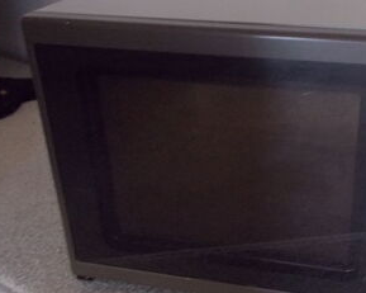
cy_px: 137
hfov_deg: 38.6
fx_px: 509
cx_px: 270
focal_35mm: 47
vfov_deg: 32.1
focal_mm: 4.1
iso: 400
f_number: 3.3
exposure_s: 1/10
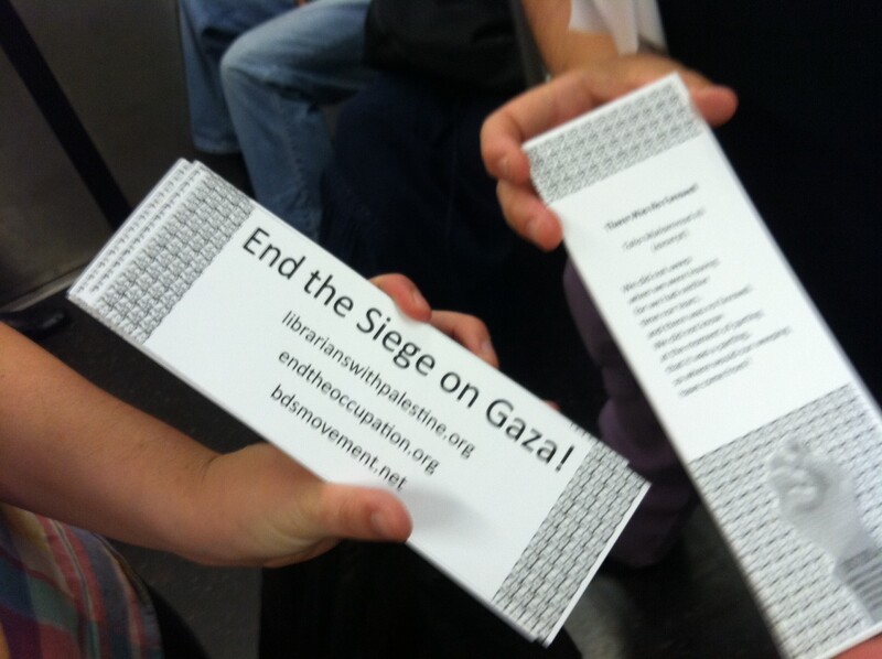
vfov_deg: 40.6
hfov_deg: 52.7
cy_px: 330
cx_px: 441
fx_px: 891
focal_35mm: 35
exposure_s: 1/15
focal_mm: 3.85
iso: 125
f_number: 2.8
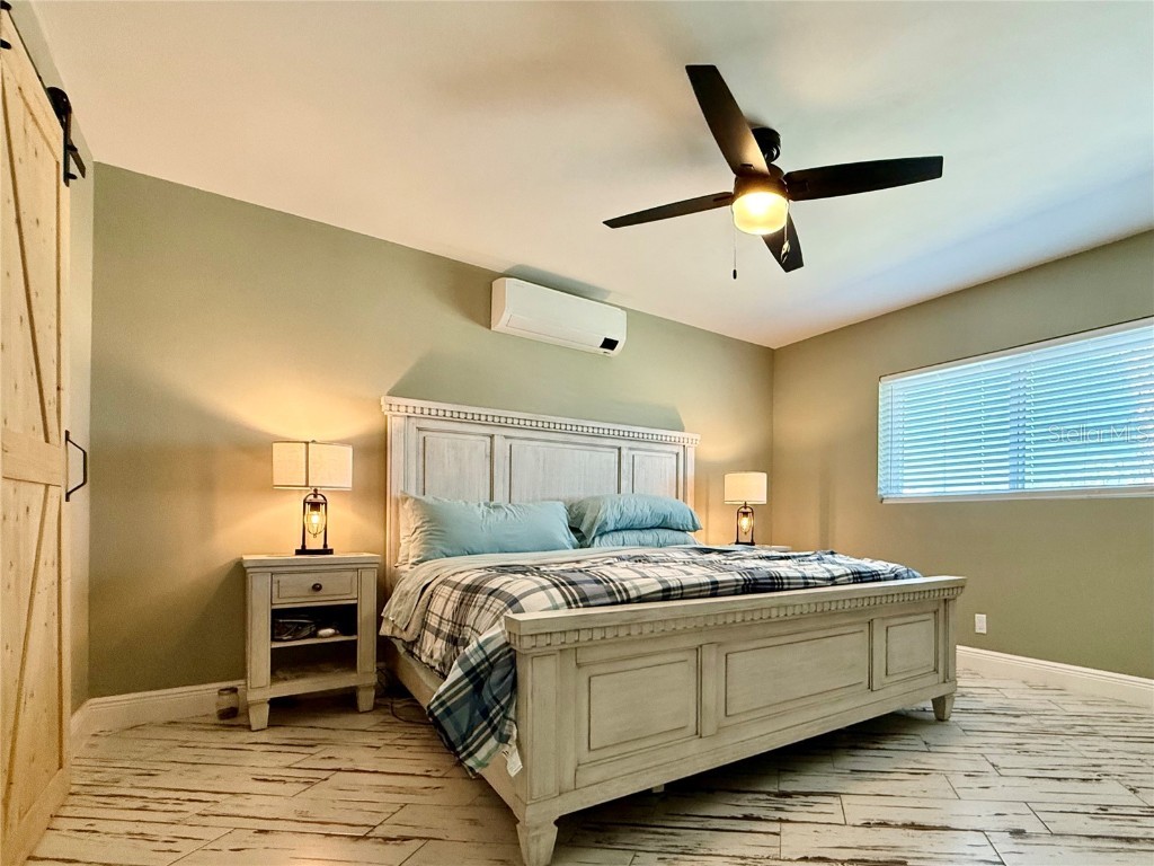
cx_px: 577
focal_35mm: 14
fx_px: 467
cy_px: 433
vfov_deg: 85.7
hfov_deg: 102.1
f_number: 2.2
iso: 320
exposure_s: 1/120
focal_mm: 2.22
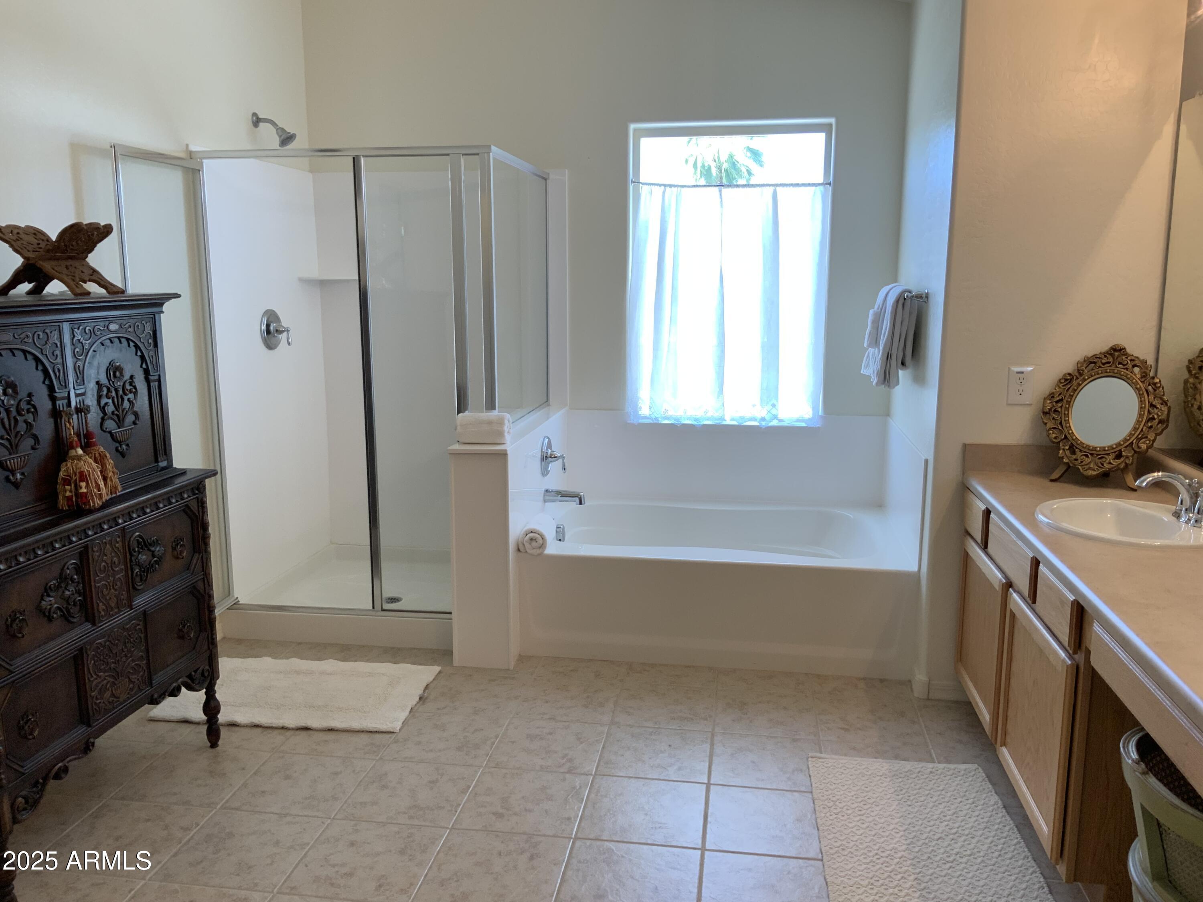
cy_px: 451
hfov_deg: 61.7
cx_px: 602
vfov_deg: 48.2
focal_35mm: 29
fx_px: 1008
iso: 80
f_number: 1.8
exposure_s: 1/60
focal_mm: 3
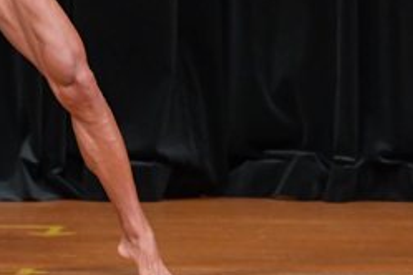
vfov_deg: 1.6
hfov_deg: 2.5
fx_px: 9636
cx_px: 82
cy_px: -86
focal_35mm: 840
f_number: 5.6
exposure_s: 1/400
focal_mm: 180
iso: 5000
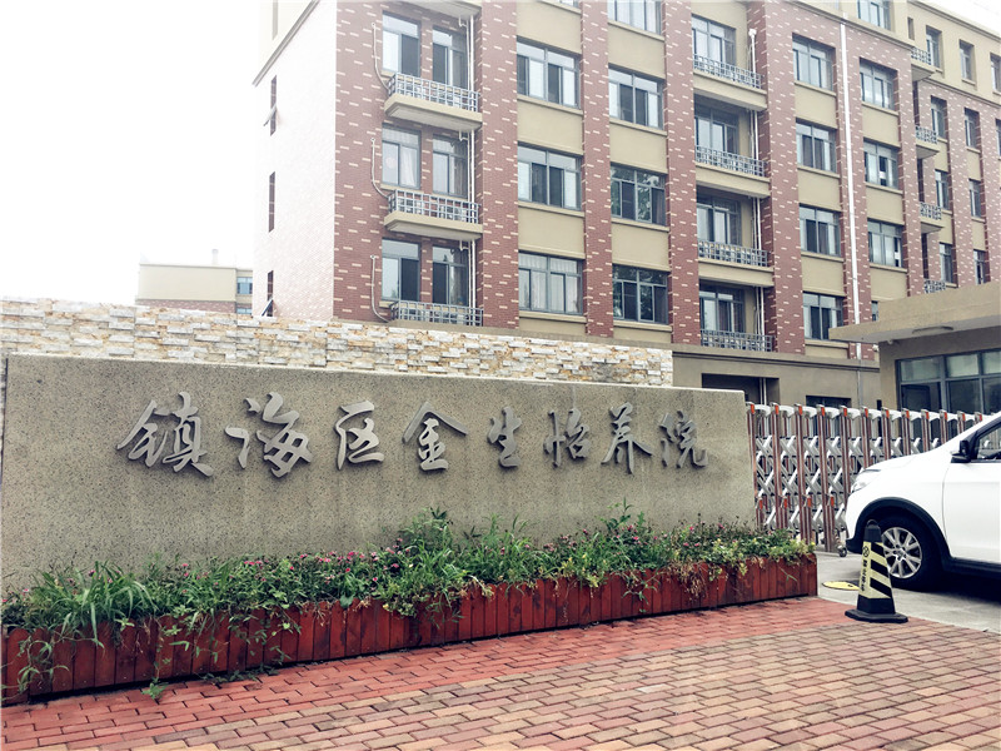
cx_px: 500
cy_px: 376
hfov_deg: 61.7
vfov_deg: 48.2
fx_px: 839
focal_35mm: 29
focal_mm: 4.15
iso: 25
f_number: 2.2
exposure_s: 1/836
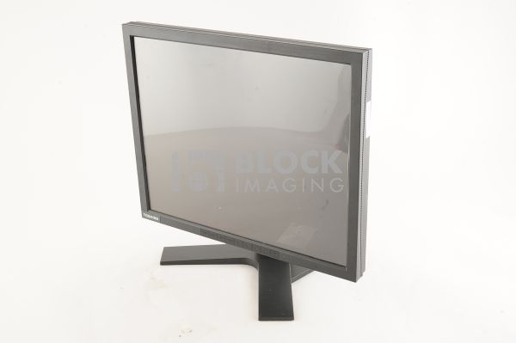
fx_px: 716
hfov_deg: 39.6
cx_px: 258
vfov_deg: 26.9
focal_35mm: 50
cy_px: 172
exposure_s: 1/125
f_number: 10
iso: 1600
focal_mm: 50
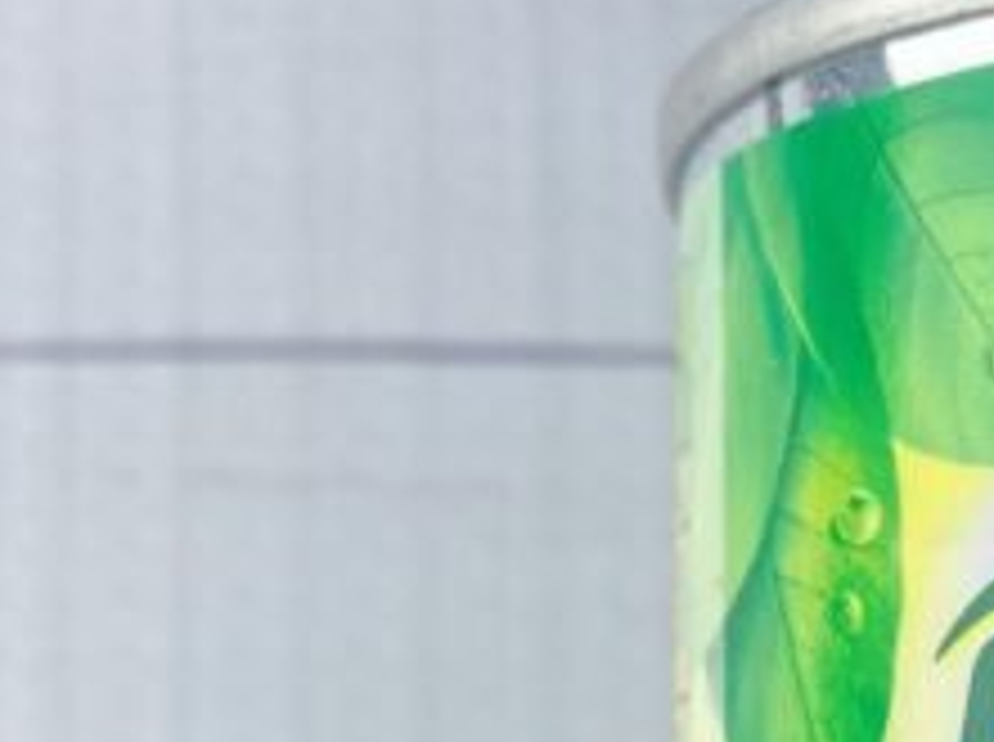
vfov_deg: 11.0
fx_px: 3727
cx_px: 1750
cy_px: 1079
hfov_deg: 13.7
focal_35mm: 130
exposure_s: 1/100
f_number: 1.8
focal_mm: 3.99
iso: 40
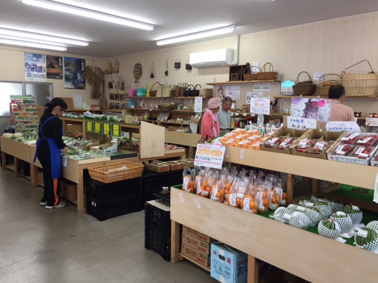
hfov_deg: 61.7
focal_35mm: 29
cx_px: 189
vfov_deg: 48.2
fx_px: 317
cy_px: 142
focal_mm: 4.15
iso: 32
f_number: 2.2
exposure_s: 1/30
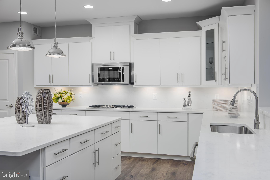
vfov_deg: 37.9
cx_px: 135
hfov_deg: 54.4
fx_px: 263
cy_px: 90
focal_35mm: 35
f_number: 7.1
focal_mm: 35
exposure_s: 1/250
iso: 200
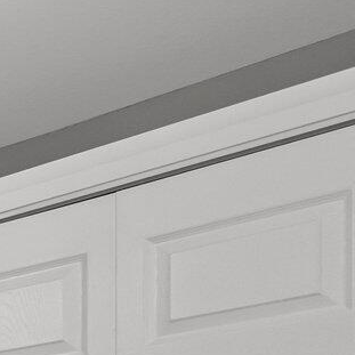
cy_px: 611
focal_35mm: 84
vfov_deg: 17.4
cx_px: -631
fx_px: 975
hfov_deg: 12.4
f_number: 5
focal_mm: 10
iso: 400
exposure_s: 1/4
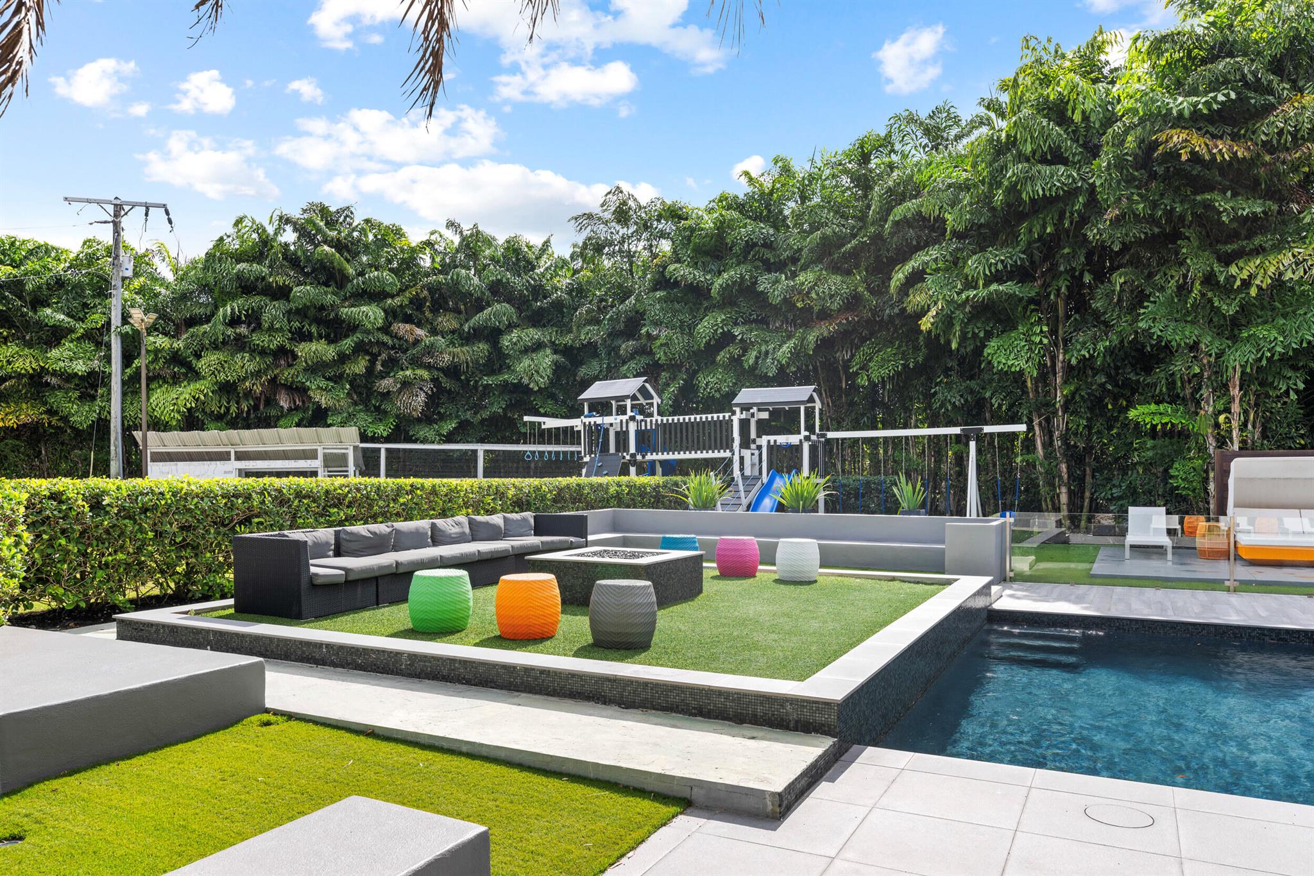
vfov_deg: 53.1
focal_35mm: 24
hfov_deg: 73.7
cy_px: 438
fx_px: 876
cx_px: 657
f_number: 8
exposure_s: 1/20
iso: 64
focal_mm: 24
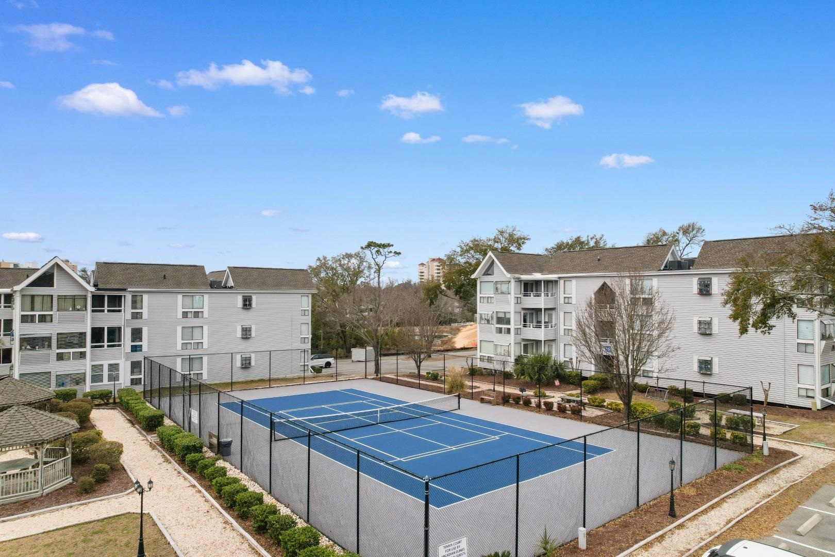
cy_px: 278
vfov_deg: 57.2
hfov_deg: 78.6
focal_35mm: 22
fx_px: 510
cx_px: 418
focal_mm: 8.38
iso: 110
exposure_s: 1/500
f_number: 2.8
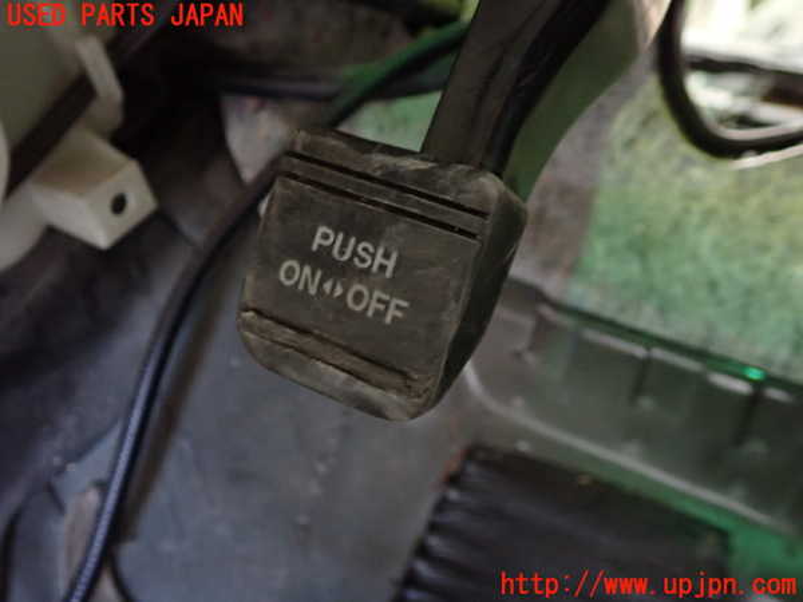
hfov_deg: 60.0
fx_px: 696
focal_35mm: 30
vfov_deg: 46.8
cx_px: 402
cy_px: 301
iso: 800
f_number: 2.3
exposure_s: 1/10
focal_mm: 5.4
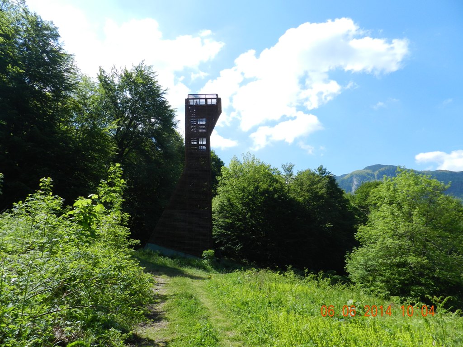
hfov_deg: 73.9
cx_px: 232
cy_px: 174
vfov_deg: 58.9
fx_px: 308
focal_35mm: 23
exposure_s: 1/800
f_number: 4
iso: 160
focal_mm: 4
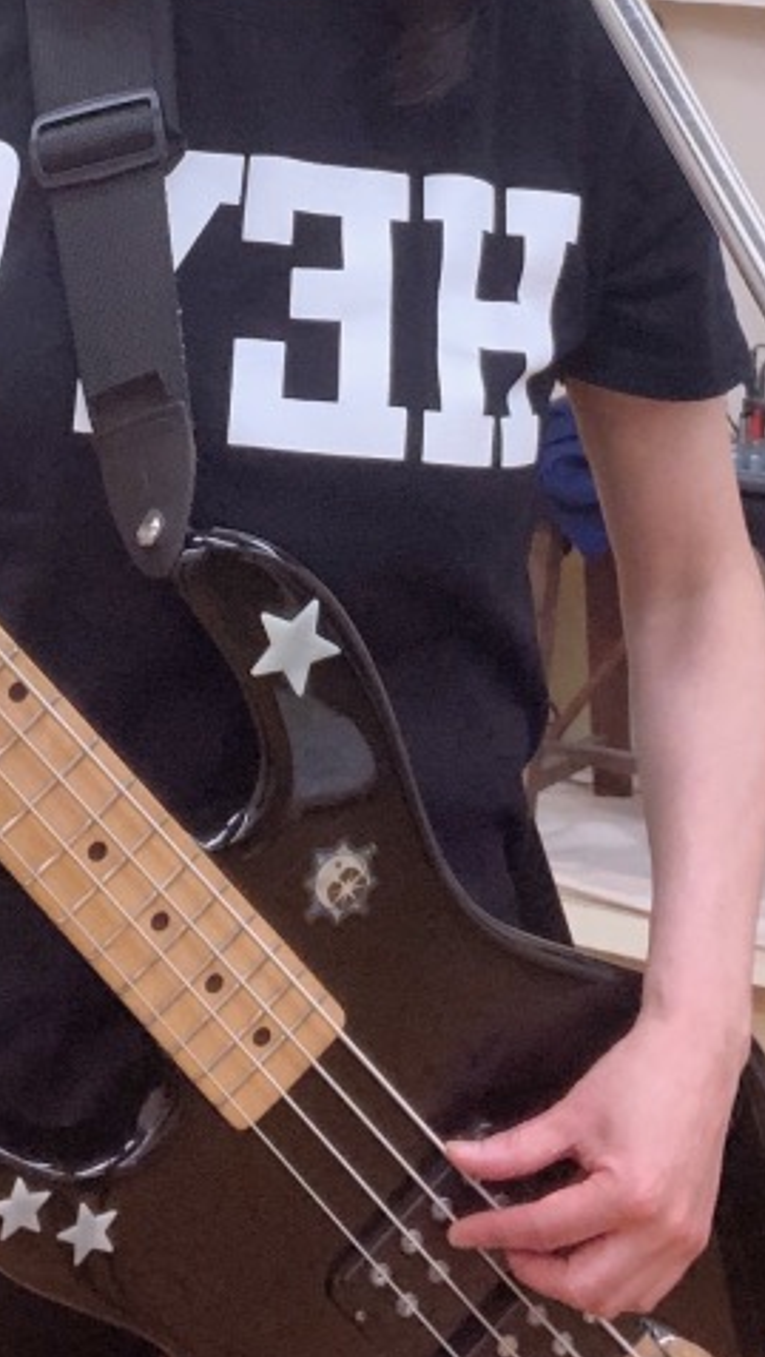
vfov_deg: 28.1
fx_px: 2627
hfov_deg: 16.6
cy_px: 199
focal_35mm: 73
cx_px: 306
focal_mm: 2.87
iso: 32
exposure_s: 1/33
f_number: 2.2
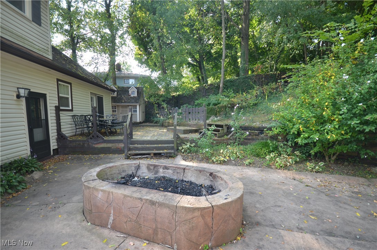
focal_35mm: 15
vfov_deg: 77.1
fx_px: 157
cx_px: 188
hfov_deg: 100.5
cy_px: 125
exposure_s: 1/125
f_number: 5.6
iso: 250
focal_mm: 10
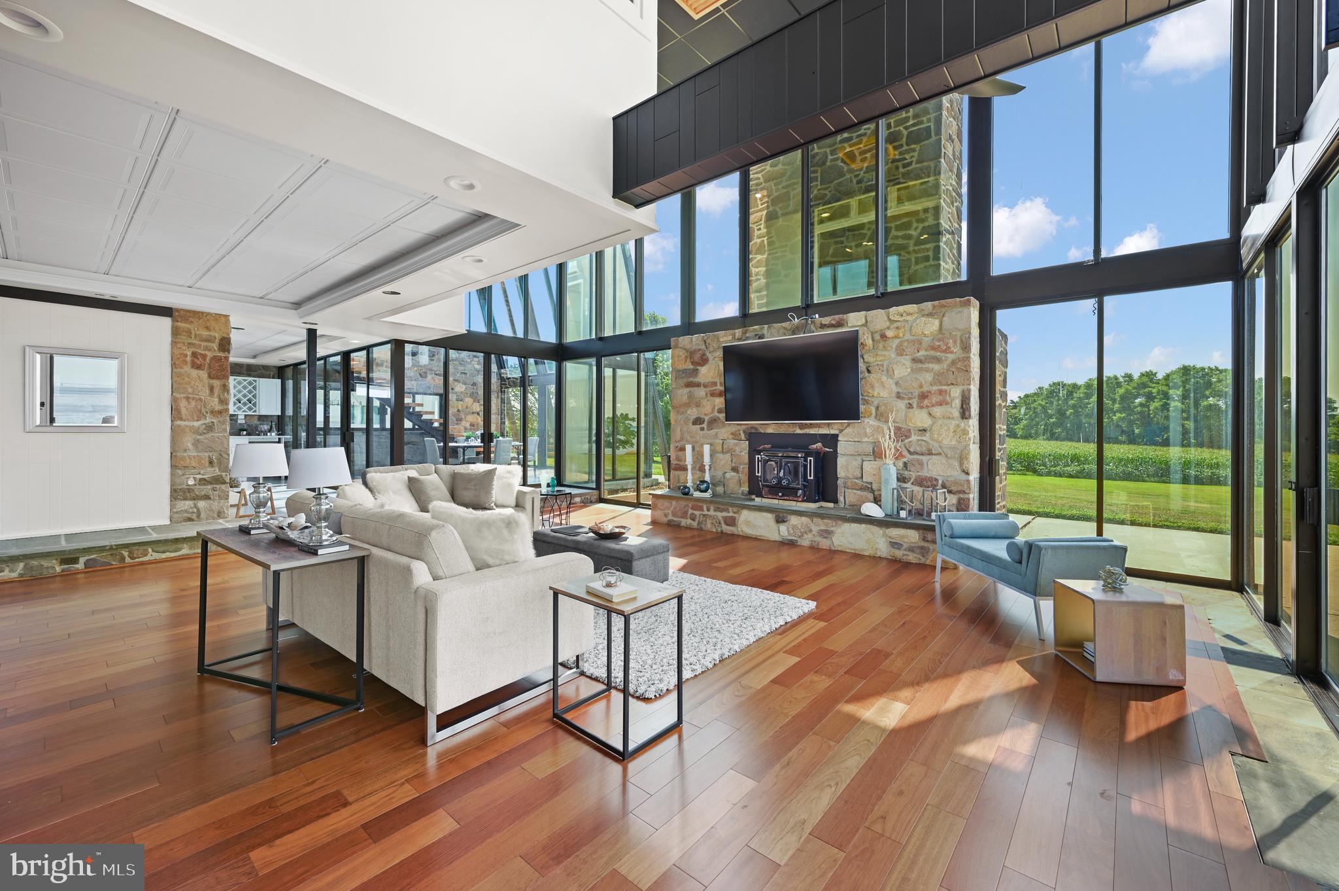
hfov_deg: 104.3
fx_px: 520
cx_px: 670
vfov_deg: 81.1
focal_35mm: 14
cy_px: 446
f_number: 8
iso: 100
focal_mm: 14
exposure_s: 1/1.67
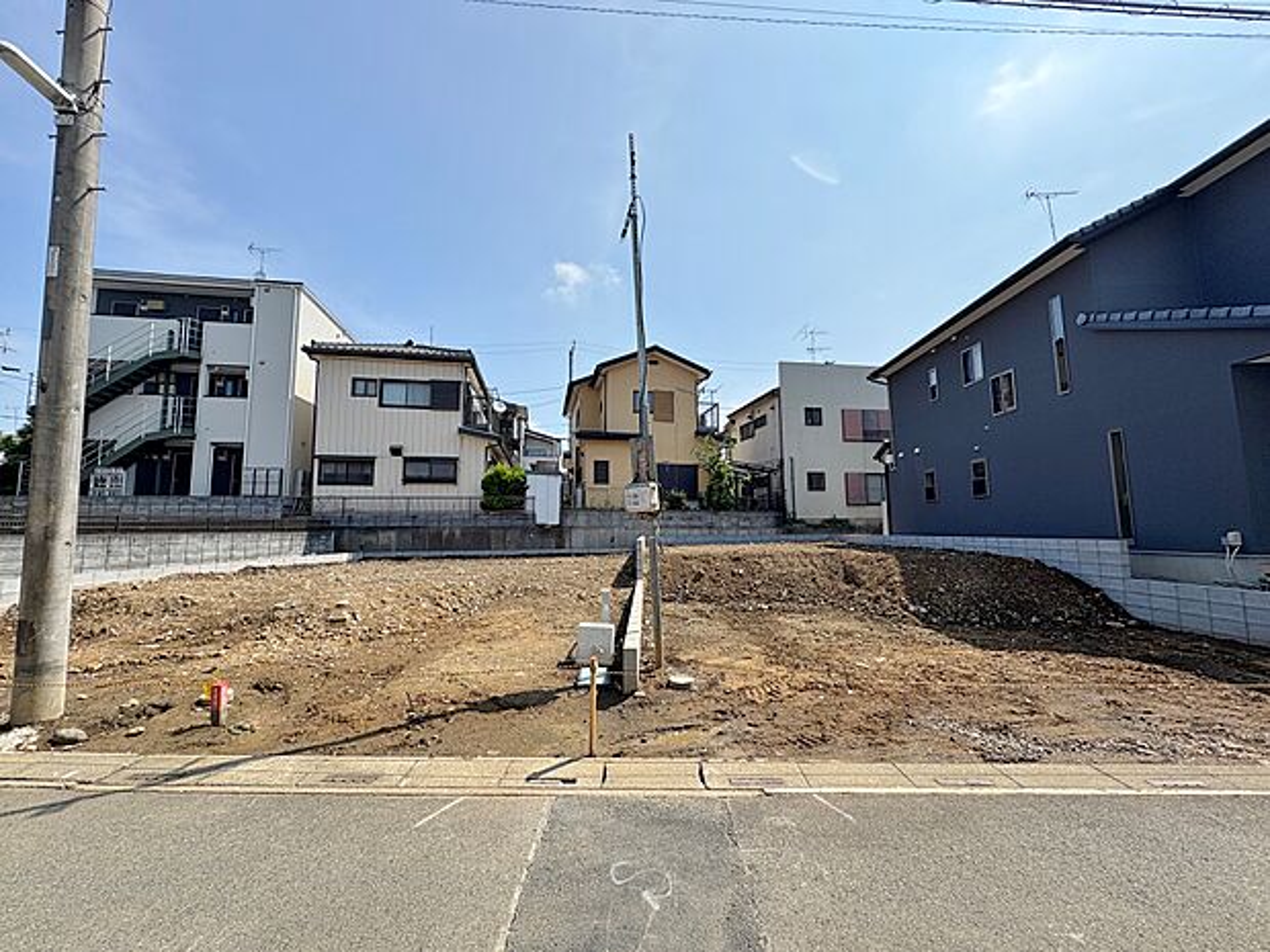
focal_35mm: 14
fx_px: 514
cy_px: 476
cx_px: 635
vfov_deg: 85.7
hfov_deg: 102.1
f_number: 2.2
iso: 40
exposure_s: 1/2028
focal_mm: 2.22
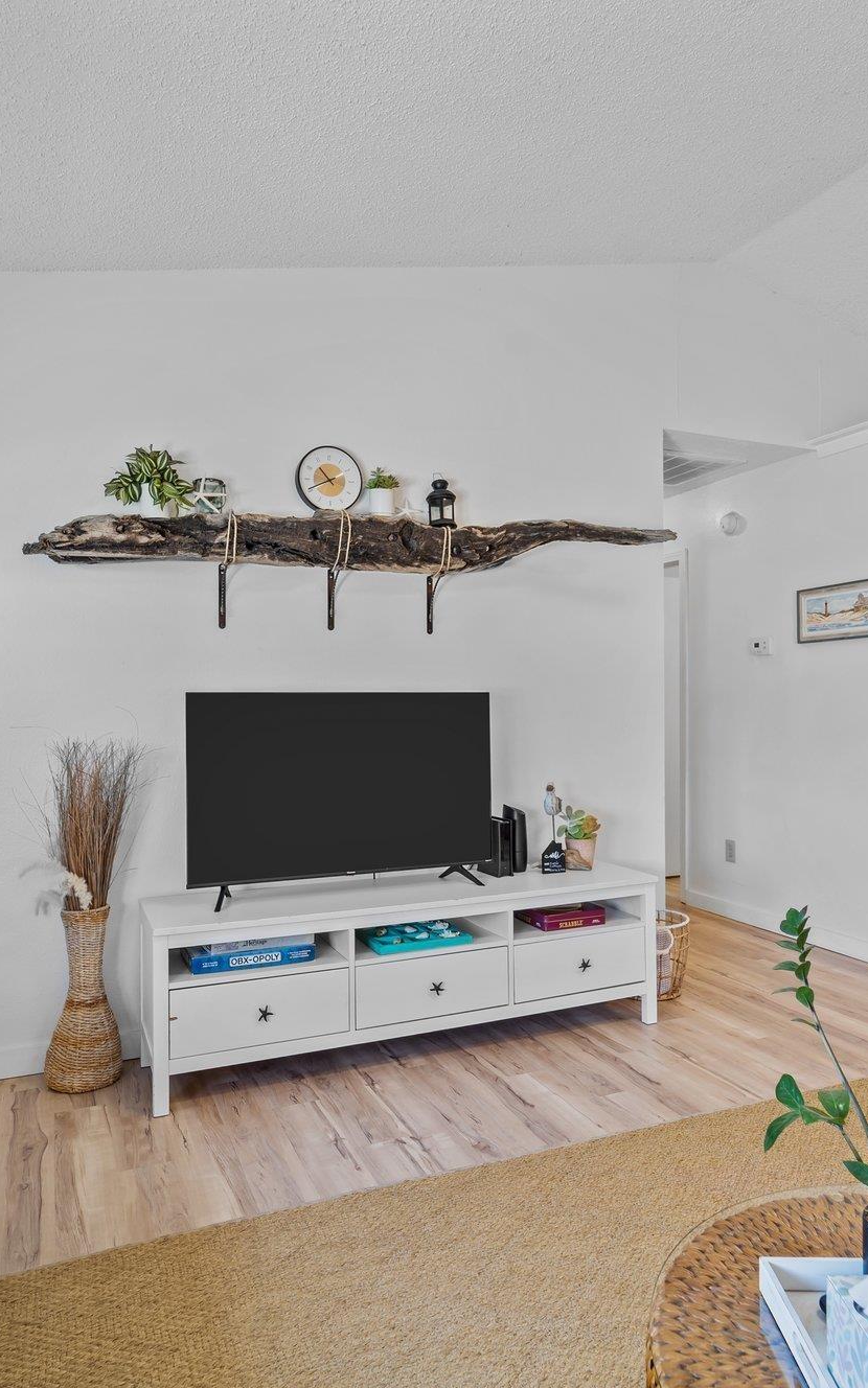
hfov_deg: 55.1
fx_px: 833
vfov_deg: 79.7
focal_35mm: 22
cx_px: 431
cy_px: 697
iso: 100
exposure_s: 1/1.67
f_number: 8
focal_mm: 14
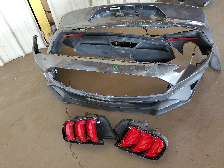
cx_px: 112
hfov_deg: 67.3
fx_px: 168
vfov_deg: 53.1
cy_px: 84
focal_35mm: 26
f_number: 1.5
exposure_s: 1/60.2
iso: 123
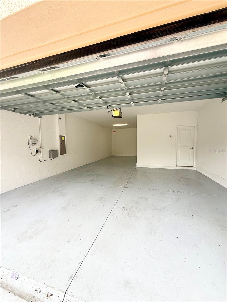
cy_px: 151
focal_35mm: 14
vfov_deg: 102.1
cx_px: 114
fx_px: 122
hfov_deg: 85.7
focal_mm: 2.22
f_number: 2.2
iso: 64
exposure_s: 1/249
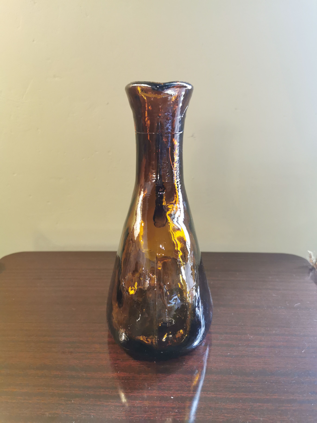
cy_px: 212
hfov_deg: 51.4
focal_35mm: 27
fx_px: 330
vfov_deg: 65.3
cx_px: 158
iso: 250
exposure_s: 1/50
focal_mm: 5.56
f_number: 1.6
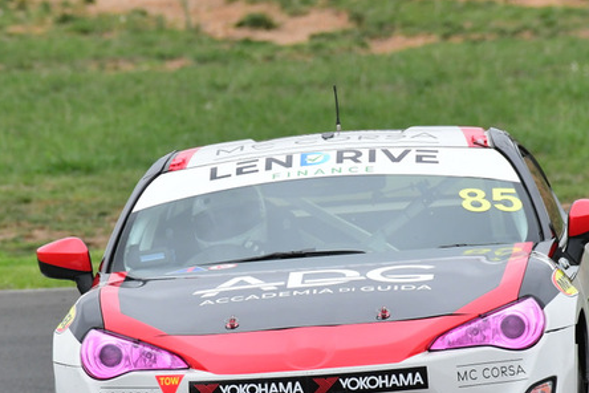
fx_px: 22102
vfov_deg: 1.0
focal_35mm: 1351
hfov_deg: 1.5
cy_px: 212
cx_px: 261
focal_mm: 500
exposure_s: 1/640
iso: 1600
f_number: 10
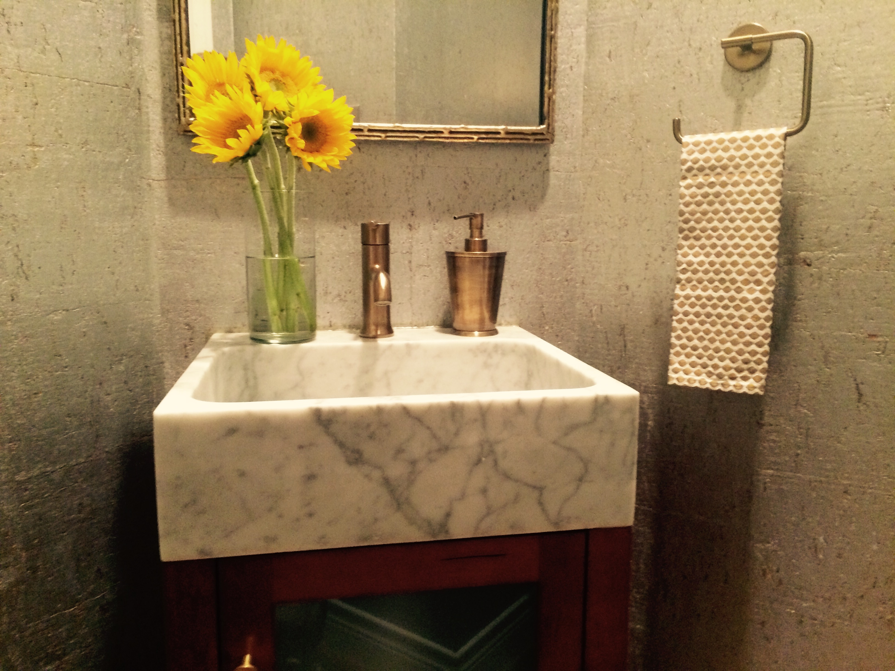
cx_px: 448
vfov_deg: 48.2
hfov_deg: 61.7
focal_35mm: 29
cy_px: 336
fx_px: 750
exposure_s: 1/24
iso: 250
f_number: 2.2
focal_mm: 4.15
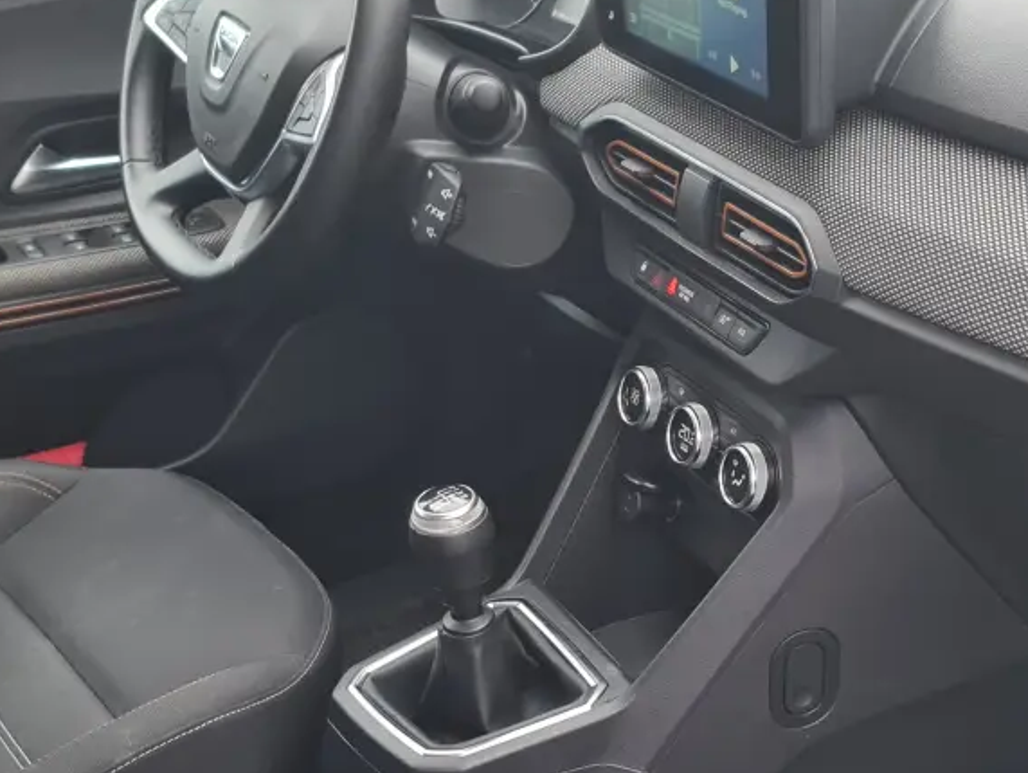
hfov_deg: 30.6
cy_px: 614
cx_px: 650
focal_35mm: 63
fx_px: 1872
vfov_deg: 23.0
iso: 125
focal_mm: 7
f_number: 1.8
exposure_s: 1/100
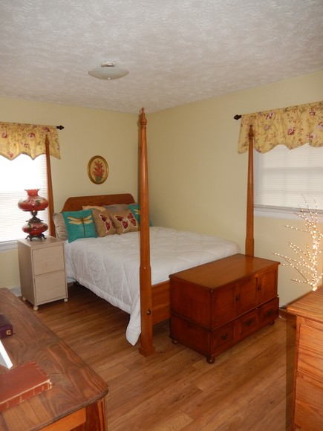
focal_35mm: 25
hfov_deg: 54.9
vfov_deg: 69.4
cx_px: 162
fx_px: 311
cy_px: 216
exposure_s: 1/30
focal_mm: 4.5
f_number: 3.4
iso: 220
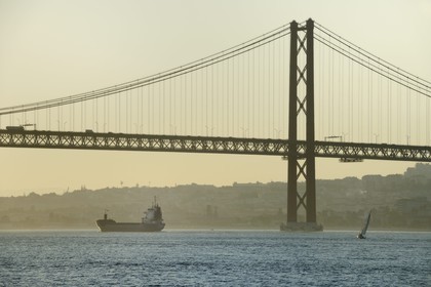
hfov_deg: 10.8
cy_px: 144
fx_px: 2275
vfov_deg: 7.2
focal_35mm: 190
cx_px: 216
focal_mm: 190
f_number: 11
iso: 100
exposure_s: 1/400
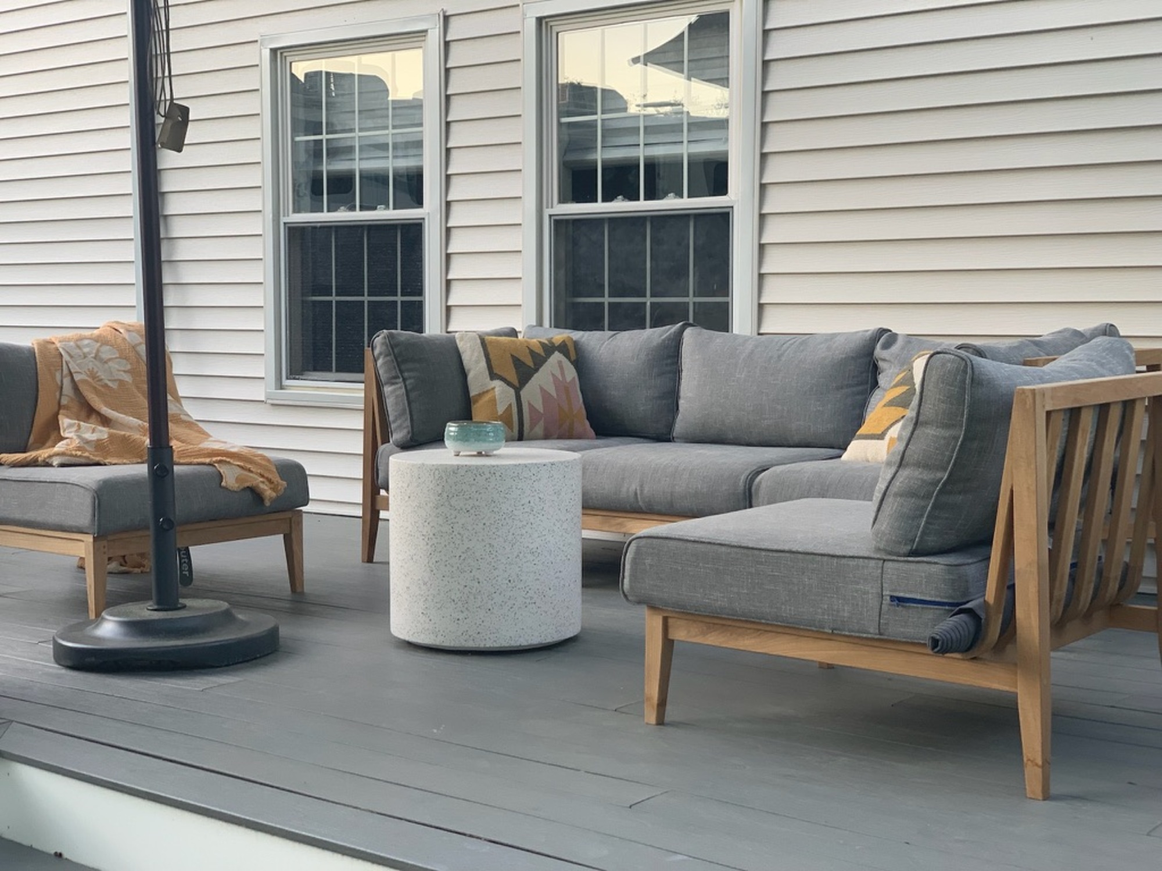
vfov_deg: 28.0
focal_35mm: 52
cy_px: 436
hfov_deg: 36.8
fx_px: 1746
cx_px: 581
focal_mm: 6
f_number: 2.4
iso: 50
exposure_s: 1/122
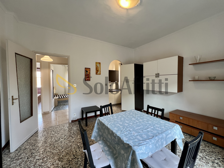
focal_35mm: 13
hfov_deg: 106.2
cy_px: 84
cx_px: 112
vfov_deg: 89.9
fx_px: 84
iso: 200
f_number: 1.8
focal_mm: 1.57
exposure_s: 1/100
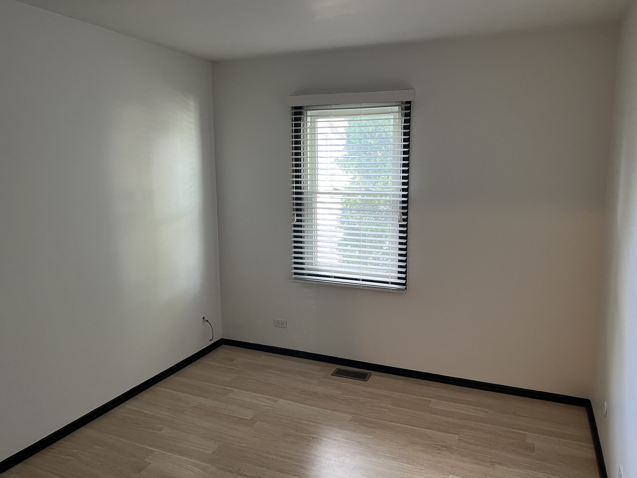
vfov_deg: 51.3
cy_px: 239
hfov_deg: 65.3
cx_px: 317
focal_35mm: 27
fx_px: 497
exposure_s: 1/60
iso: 160
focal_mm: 5.7
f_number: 1.5
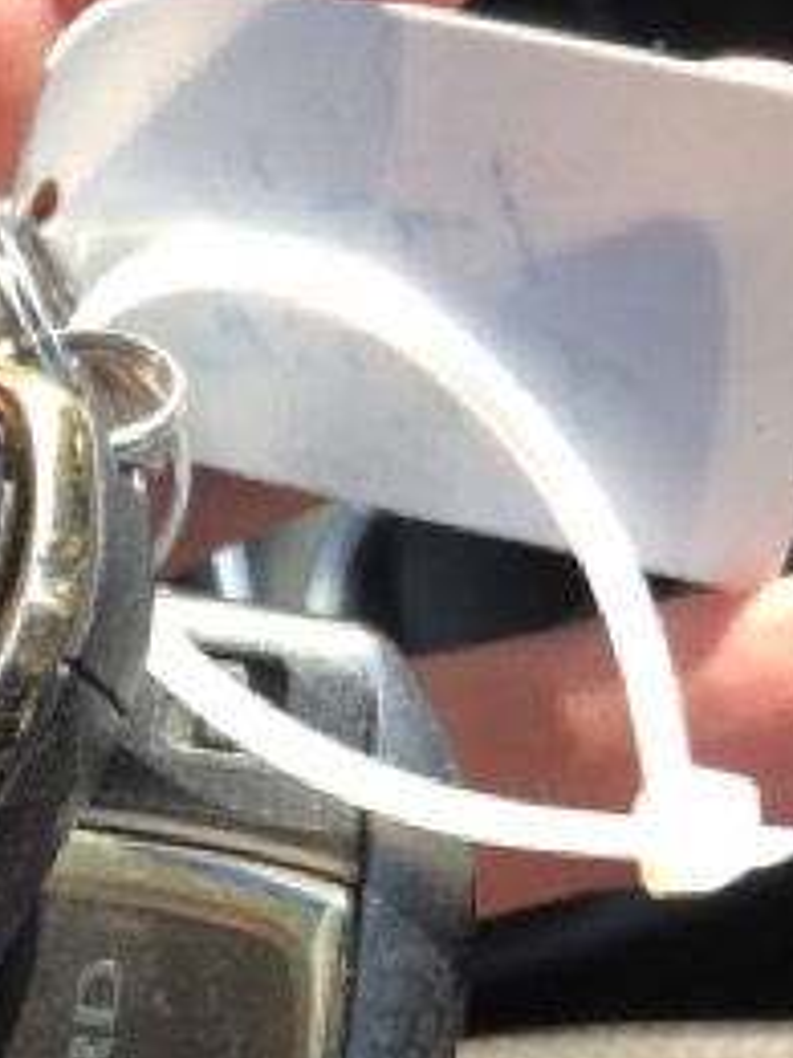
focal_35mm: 69
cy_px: 867
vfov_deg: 27.5
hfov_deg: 20.0
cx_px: -155
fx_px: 2108
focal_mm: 3.99
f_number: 1.8
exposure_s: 1/121
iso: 20
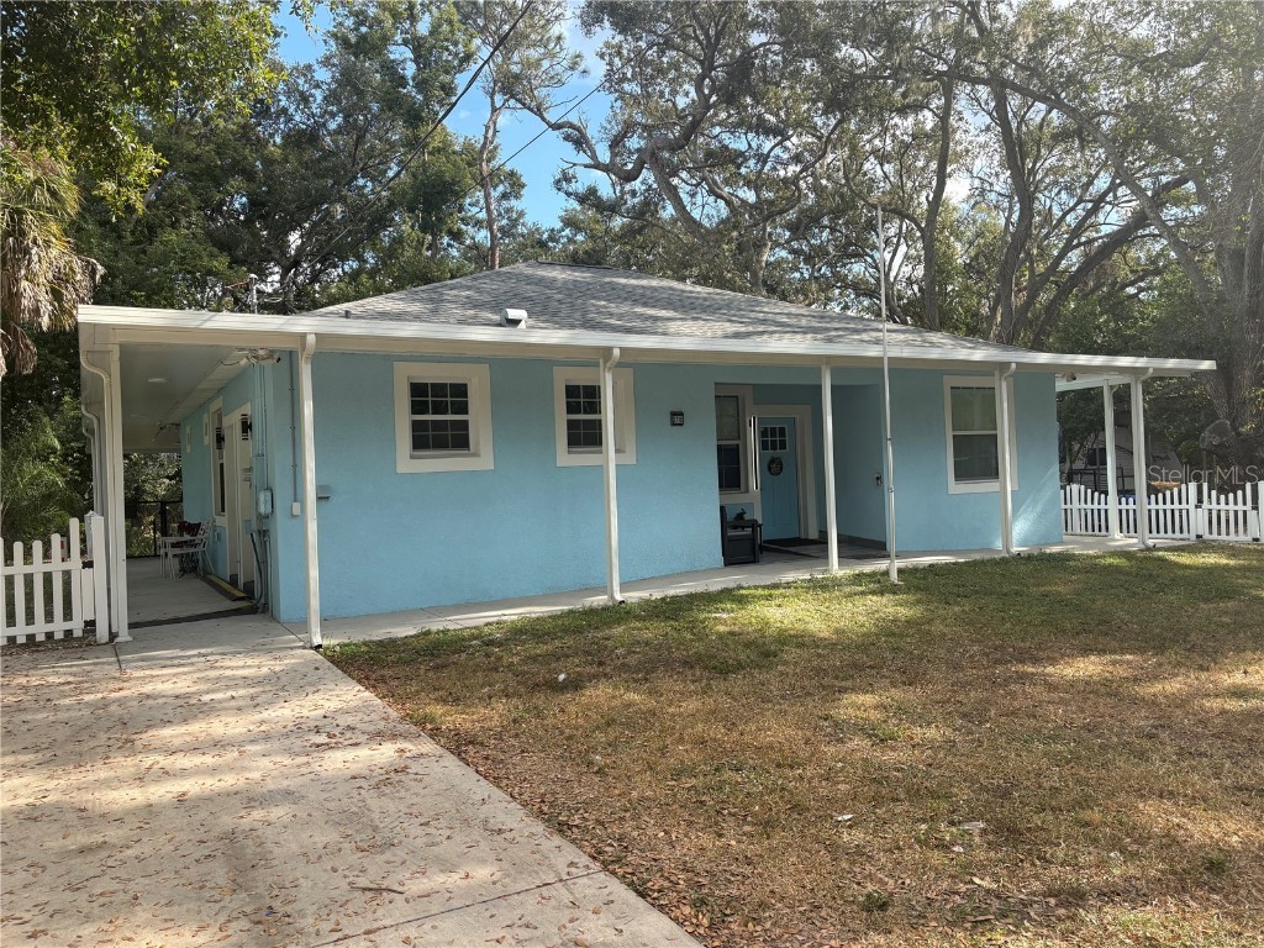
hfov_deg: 67.3
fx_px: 949
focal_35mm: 26
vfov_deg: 53.1
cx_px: 632
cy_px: 474
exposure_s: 1/1001
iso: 50
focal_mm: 5.96
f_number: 1.6
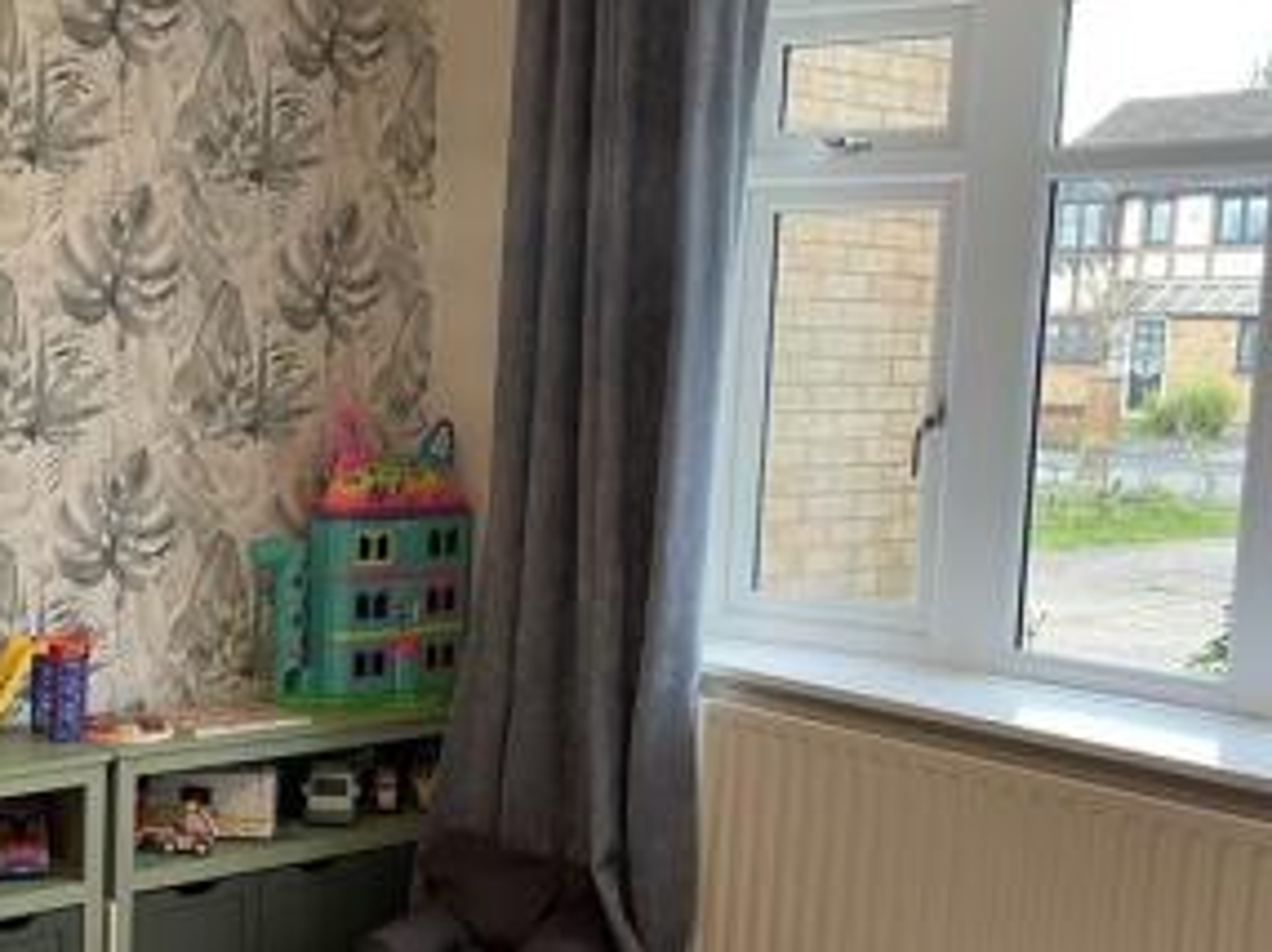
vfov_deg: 27.3
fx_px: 1946
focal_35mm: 53
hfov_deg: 35.6
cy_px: 647
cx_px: 362
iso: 100
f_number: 1.6
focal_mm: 4.2
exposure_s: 1/50
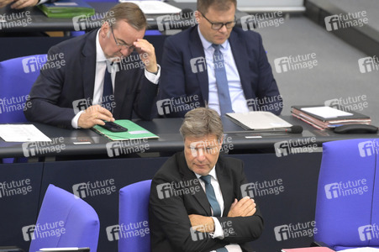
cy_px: 126
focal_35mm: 330
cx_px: 190
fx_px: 3472
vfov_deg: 4.2
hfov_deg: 6.2
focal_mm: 330
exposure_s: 1/400
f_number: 5.6
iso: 8000
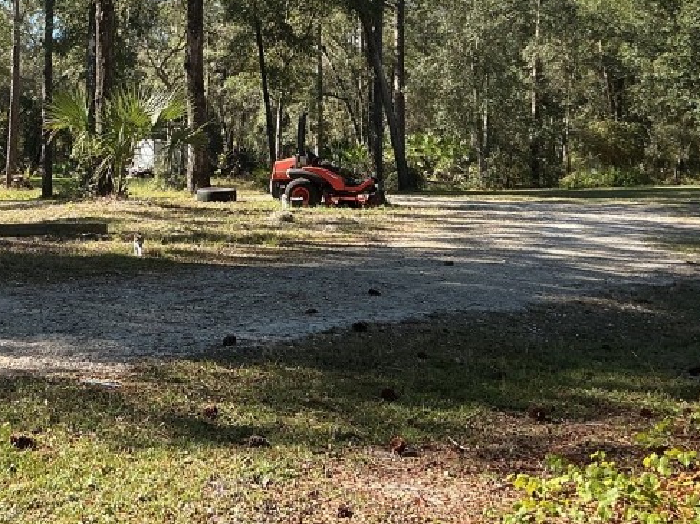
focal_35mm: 61
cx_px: 214
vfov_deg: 23.2
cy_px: 29
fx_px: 1233
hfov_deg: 31.4
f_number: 1.8
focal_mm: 3
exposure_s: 1/478
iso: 25
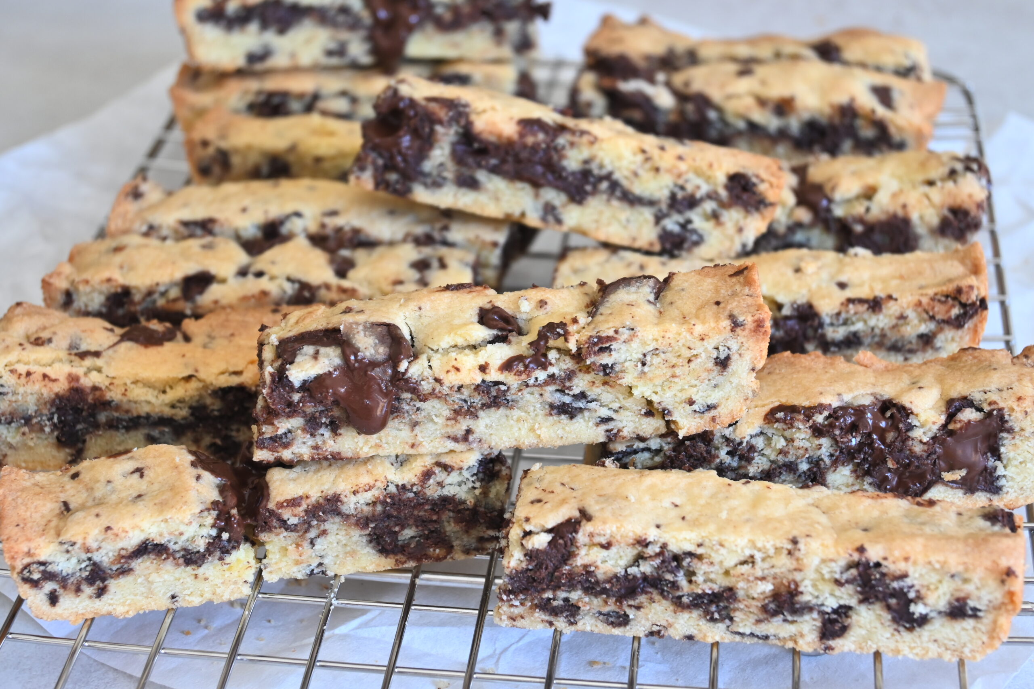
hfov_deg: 31.9
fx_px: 1808
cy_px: 344
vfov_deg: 21.5
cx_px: 517
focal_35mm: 63
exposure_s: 1/25
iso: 200
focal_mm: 42
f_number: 5.6
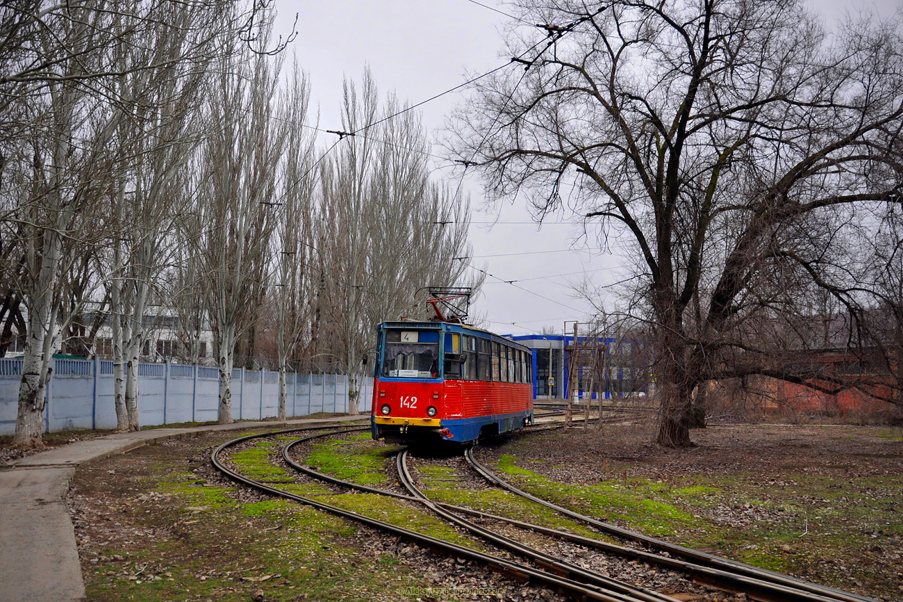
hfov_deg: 57.2
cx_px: 452
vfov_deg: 39.9
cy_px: 301
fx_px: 827
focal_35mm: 33
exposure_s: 1/200
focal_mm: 22
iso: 400
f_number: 5
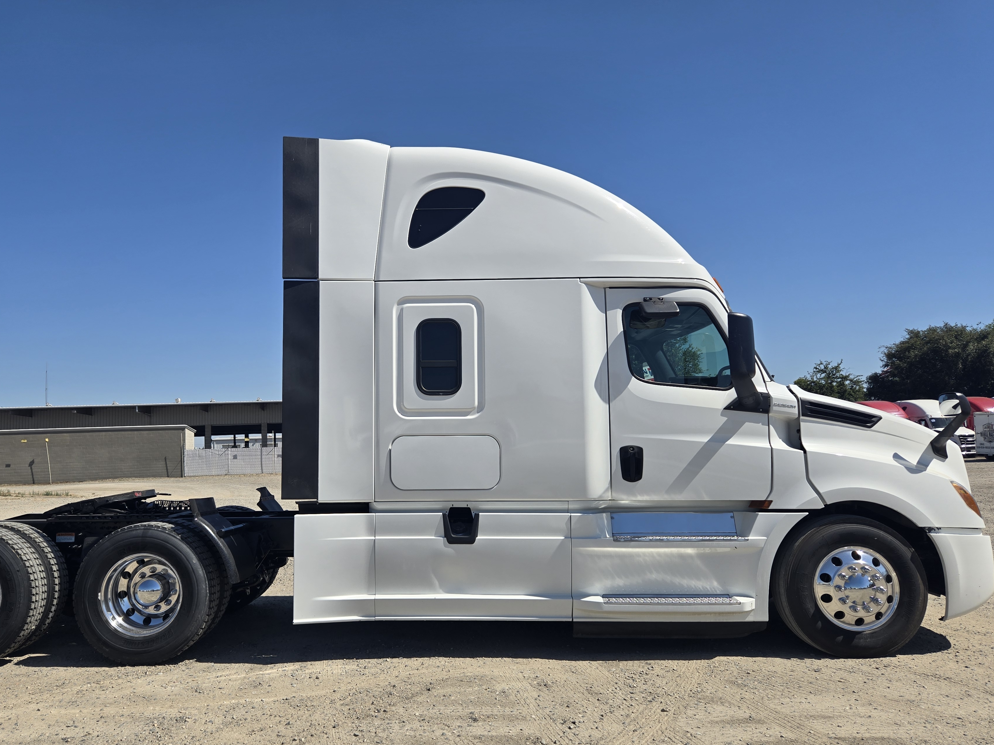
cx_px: 430
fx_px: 775
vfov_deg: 51.3
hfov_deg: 65.0
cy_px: 409
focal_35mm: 27
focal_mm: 5.4
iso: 25
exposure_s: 1/2708
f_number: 1.8
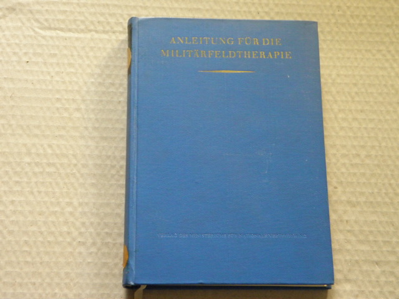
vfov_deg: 21.6
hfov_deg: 28.6
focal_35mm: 68
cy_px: 150
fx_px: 784
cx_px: 200
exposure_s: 1/4
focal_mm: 12.2
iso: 400
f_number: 4.3
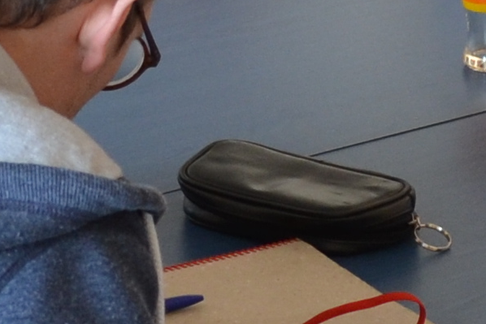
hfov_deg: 9.8
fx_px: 2809
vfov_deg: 6.6
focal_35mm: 208
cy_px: -11
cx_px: 431
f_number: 3.5
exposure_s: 1/40
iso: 400
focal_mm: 18
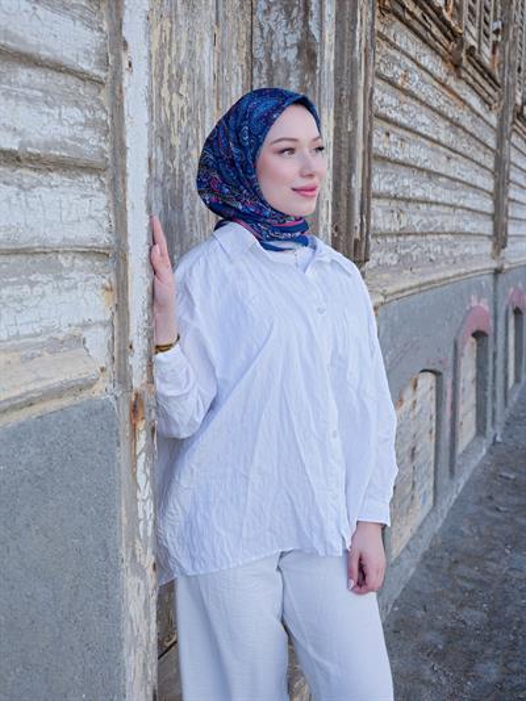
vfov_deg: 41.2
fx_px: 932
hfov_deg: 31.5
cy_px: 350
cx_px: 263
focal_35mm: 46
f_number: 7.1
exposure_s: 1/240
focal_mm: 57.6
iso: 320
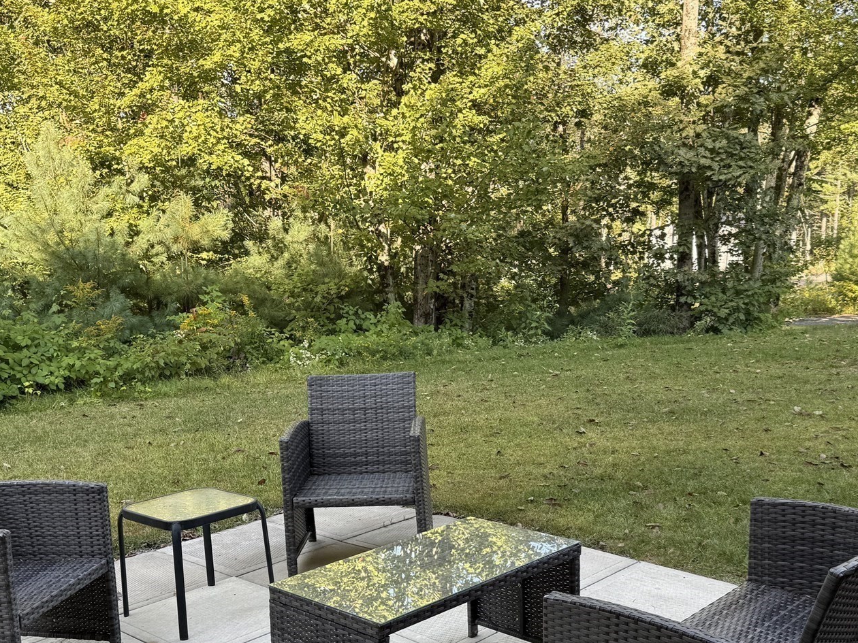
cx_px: 411
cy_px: 435
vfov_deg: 36.4
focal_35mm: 39
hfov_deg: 47.9
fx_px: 967
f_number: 1.78
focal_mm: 6.76
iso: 80
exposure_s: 1/303
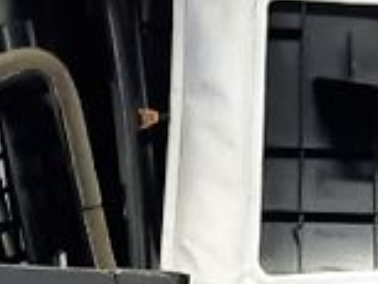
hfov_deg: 10.1
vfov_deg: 7.6
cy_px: 200
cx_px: 217
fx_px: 2142
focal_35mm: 196
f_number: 2
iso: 125
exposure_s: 1/50
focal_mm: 4.6
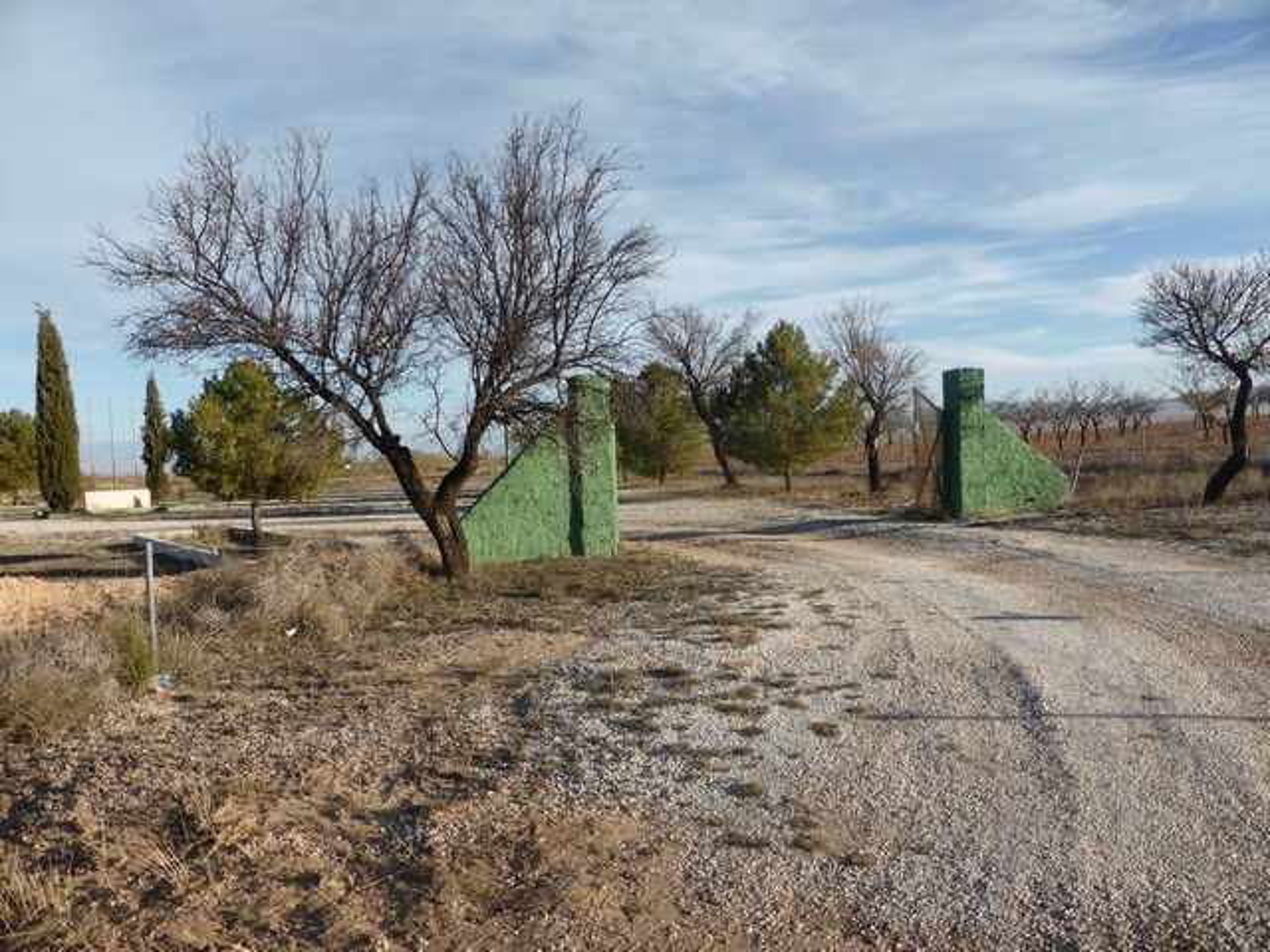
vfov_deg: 54.9
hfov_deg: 69.4
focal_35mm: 25
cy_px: 476
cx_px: 635
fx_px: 917
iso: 100
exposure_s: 1/1000
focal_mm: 4.3
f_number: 3.3
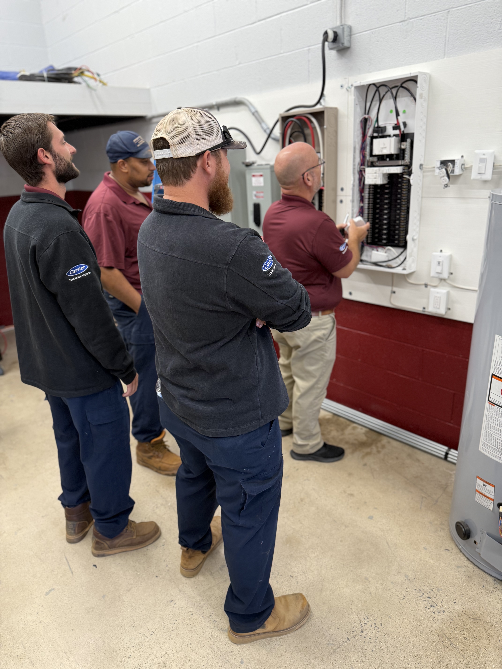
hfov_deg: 56.8
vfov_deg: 71.6
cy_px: 334
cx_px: 251
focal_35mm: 24
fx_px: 464
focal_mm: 6.76
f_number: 1.78
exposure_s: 1/60
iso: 160
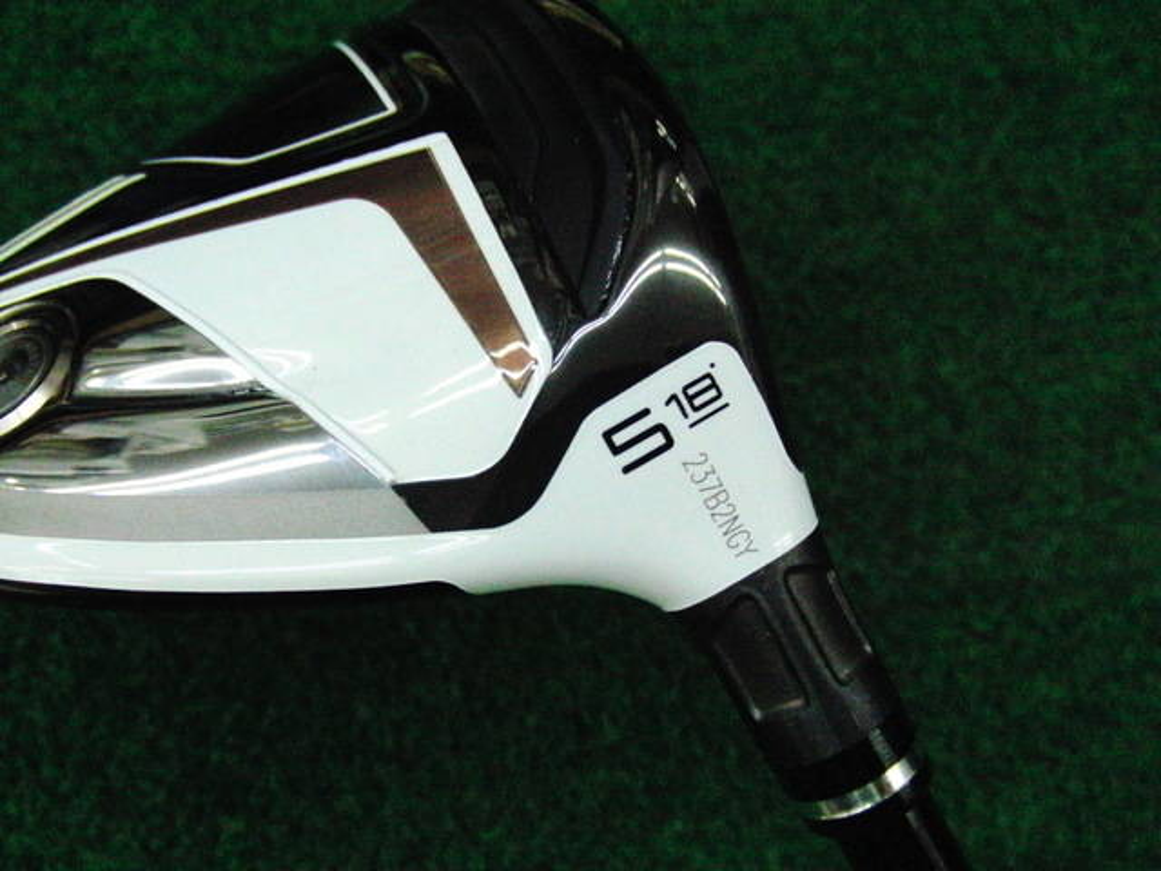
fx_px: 1241
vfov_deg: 38.7
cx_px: 580
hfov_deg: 50.1
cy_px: 436
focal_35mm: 37
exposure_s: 1/800
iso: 3200
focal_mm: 6.42
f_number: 3.6
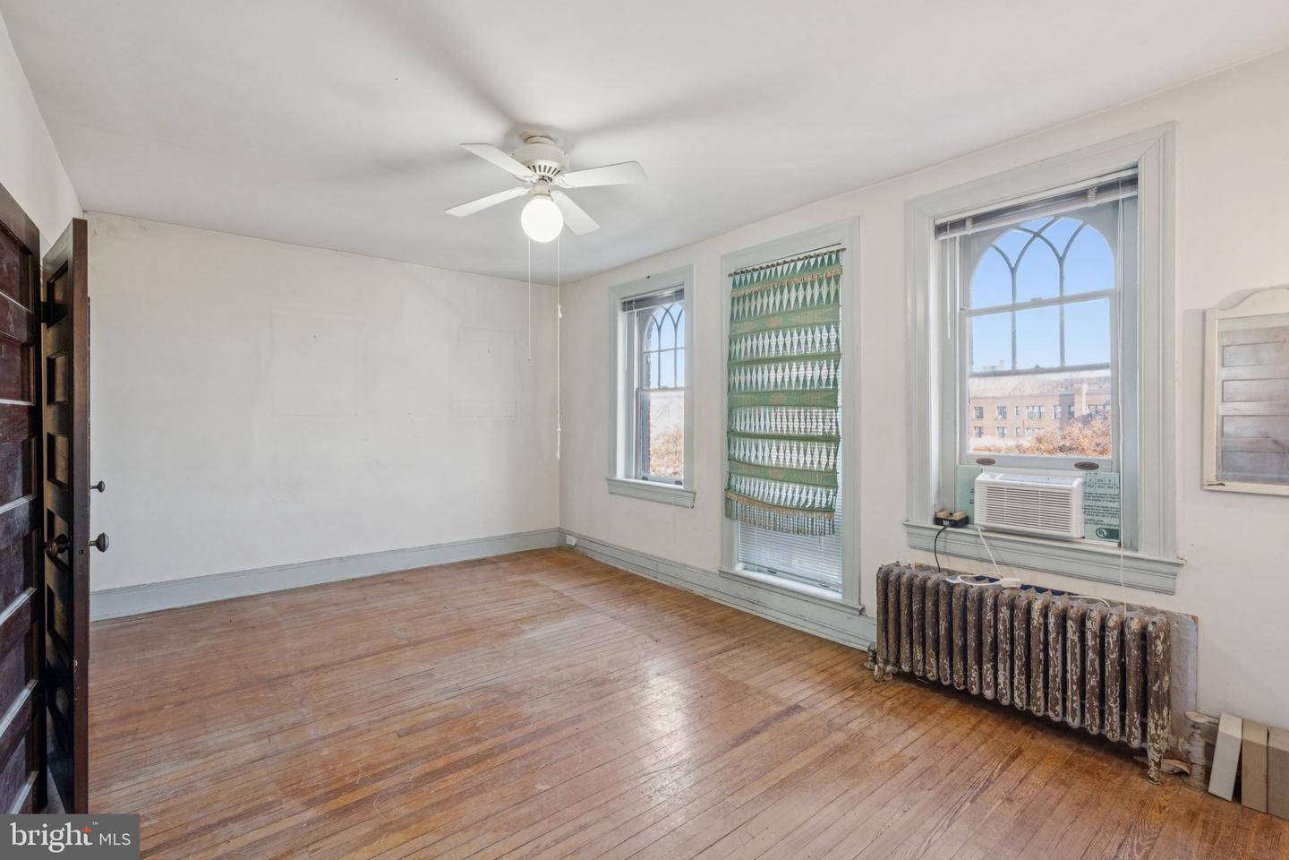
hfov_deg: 96.7
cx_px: 644
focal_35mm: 16
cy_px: 430
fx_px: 573
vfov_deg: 73.7
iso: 1000
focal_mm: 16
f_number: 9
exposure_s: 1/30
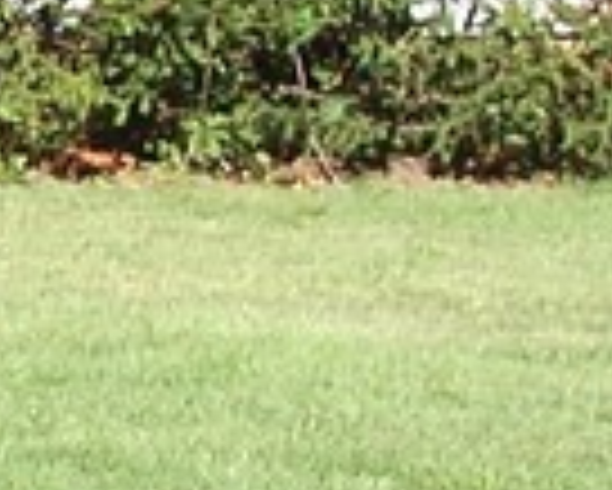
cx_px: -1431
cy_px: -99
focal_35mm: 287
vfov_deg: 5.4
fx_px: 5202
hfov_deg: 6.1
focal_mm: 8
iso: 100
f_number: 3.4
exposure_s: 1/500
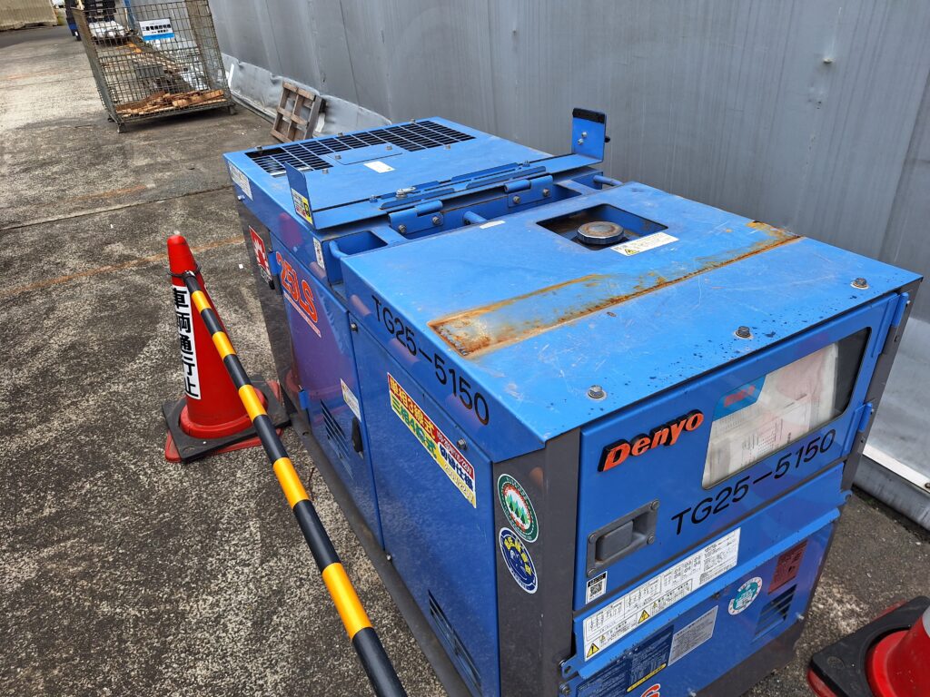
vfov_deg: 58.9
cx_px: 465
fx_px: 618
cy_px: 348
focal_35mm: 23
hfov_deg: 73.9
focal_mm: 5.54
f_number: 1.8
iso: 40
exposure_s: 1/275
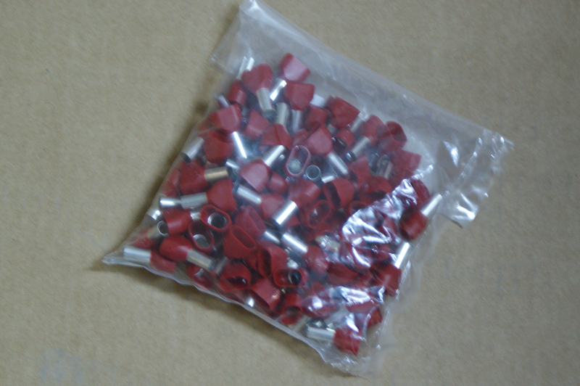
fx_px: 1690
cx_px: 290
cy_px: 193
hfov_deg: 19.5
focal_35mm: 105
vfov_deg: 13.0
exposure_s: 1/4
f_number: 5.6
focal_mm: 70
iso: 400
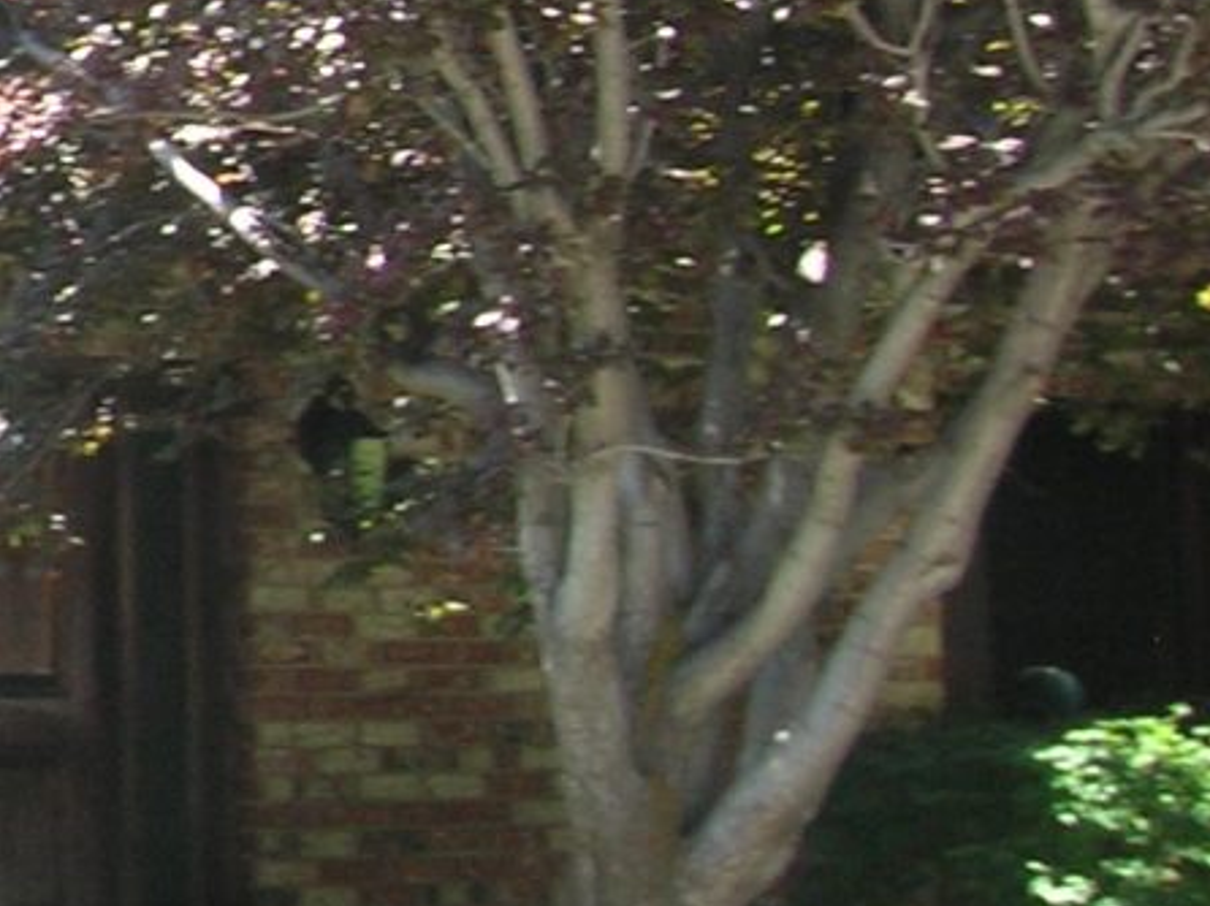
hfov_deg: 14.7
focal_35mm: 122
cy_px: -18
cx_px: -741
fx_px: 4262
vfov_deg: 12.0
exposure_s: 1/43
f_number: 4.9
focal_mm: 5.7
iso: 50
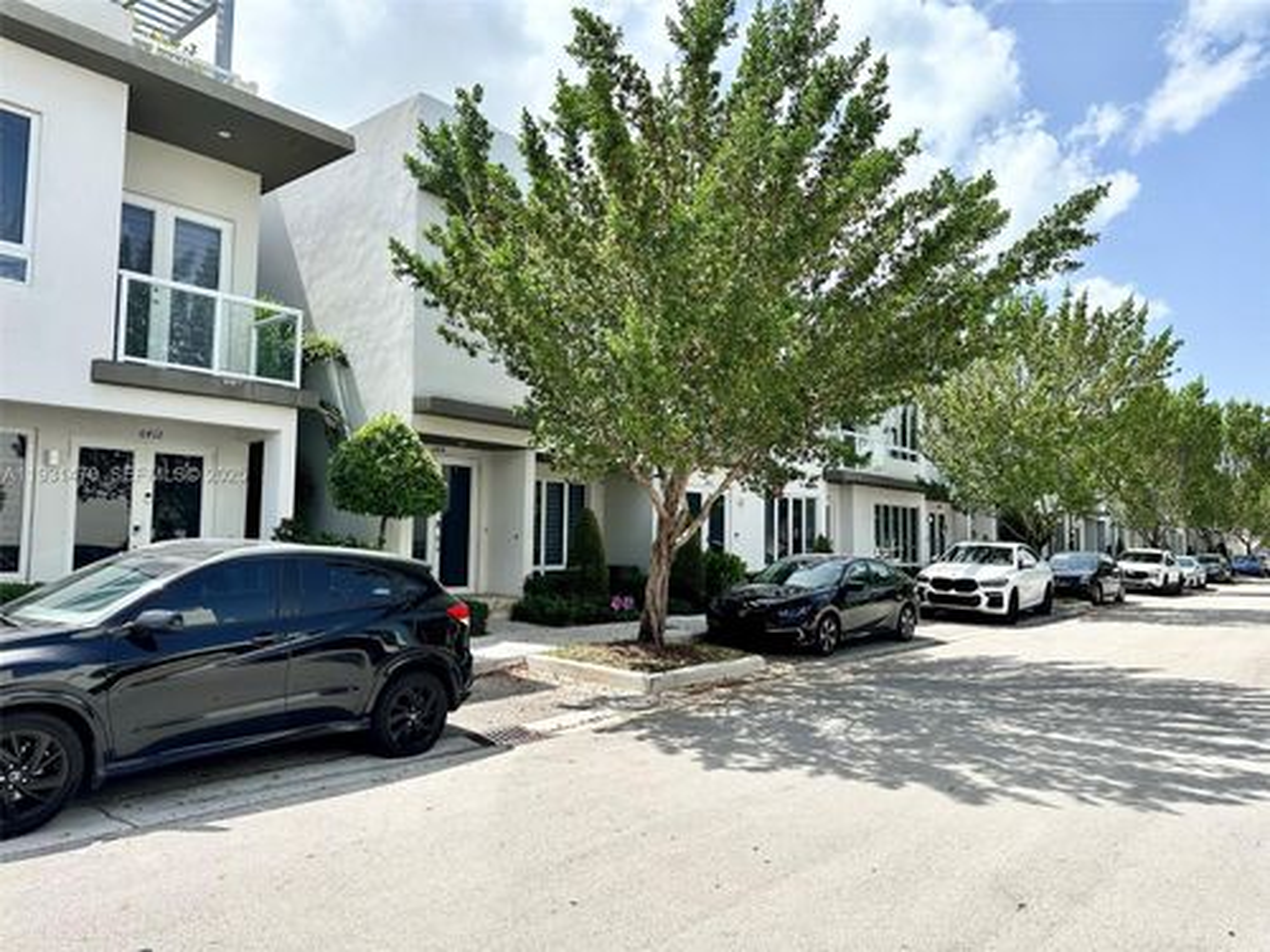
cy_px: 476
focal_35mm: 24
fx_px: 881
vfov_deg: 56.8
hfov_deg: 71.6
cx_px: 635
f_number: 1.78
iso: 80
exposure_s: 1/3247
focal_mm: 6.86
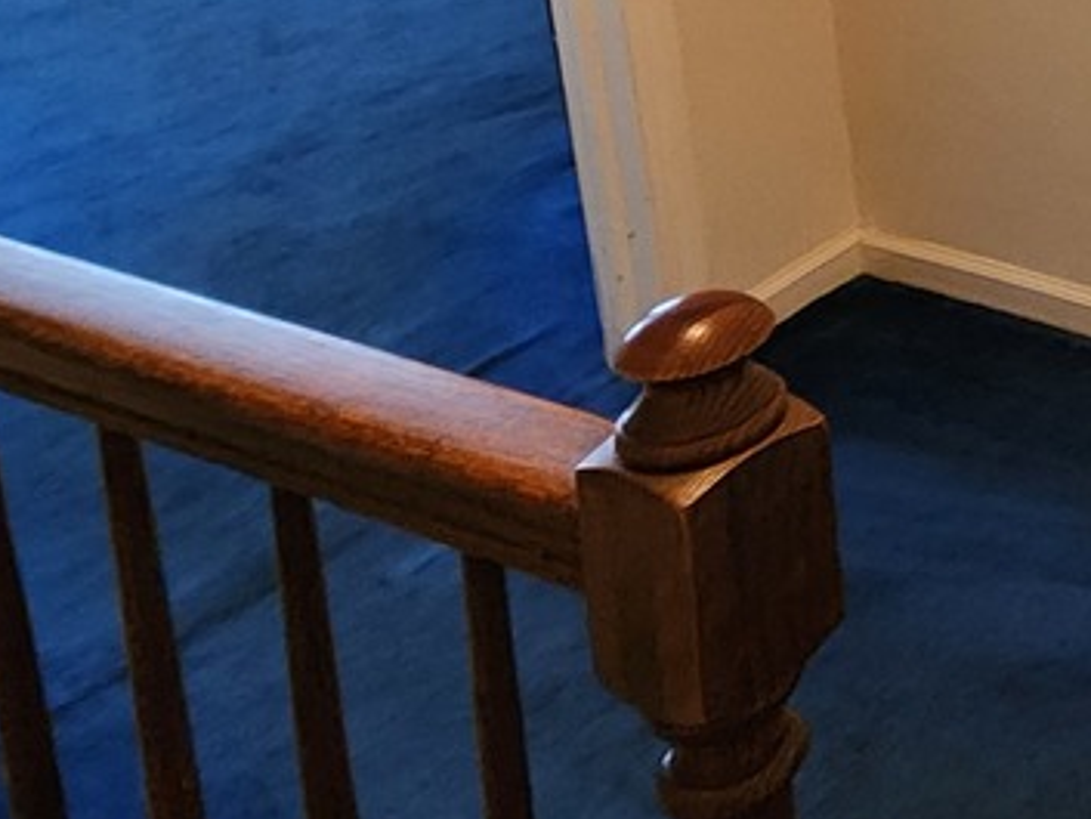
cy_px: -430
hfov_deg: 23.0
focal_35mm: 53
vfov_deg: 22.4
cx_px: 1888
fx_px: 1671
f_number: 2.2
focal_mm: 2.2
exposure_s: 1/30
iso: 400
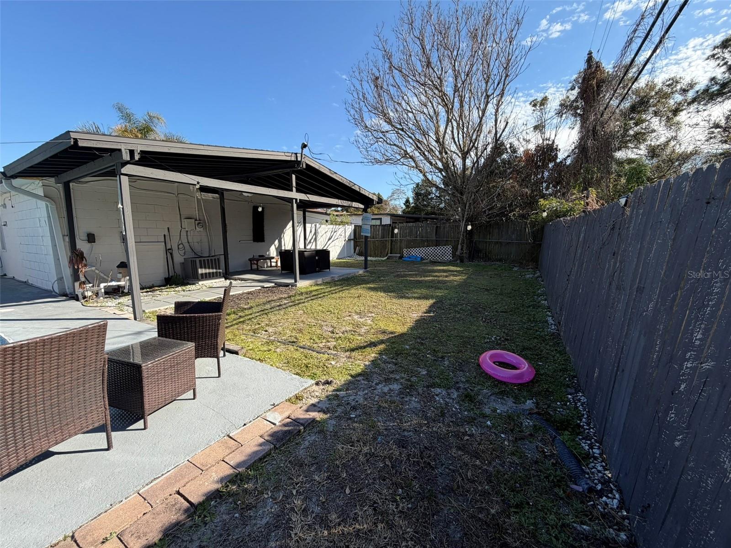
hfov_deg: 102.1
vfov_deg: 85.7
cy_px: 274
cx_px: 366
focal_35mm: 14
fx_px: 296
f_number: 2.2
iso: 40
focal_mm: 2.22
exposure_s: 1/742
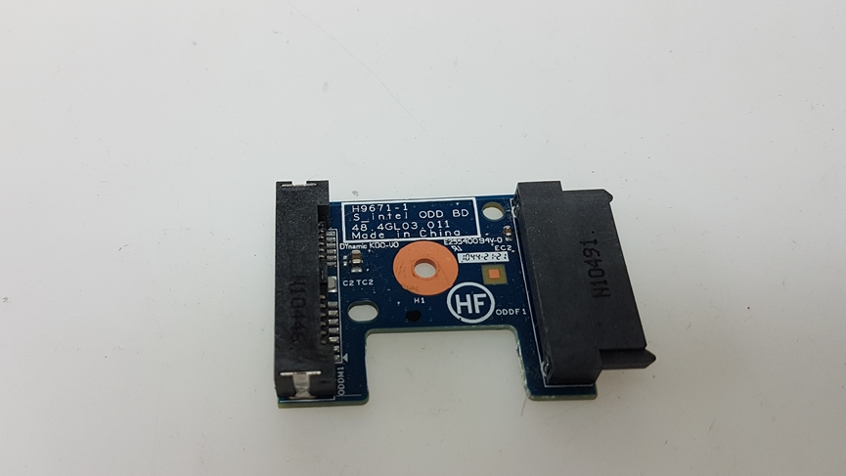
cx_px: 360
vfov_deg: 35.6
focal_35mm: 33
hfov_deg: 59.2
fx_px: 740
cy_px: 262
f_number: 1.7
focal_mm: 4.2
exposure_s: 1/100
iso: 50
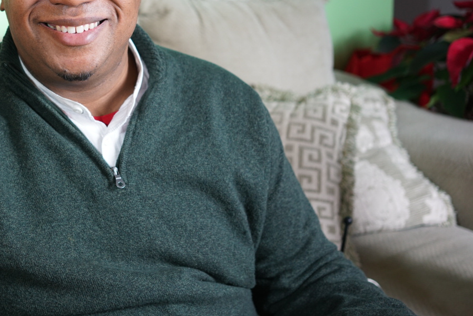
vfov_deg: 21.5
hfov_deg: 31.0
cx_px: 91
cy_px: 93
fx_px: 828
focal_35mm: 63
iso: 500
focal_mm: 35
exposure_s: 1/50
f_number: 2.8
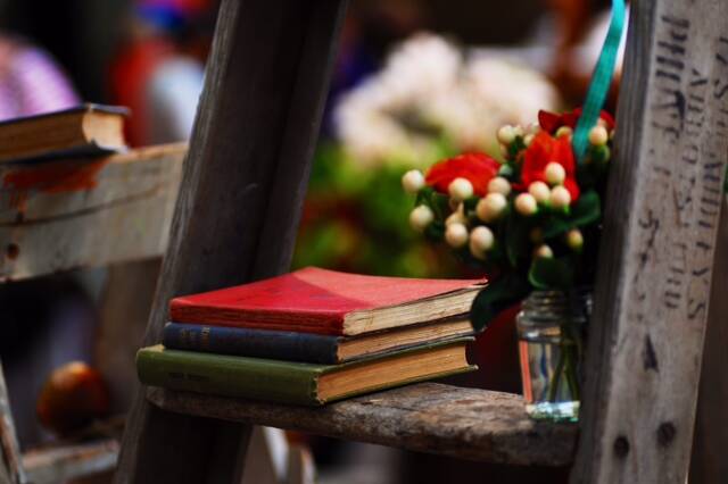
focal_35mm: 120
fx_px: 2425
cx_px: 364
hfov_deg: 17.1
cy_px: 242
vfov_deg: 11.4
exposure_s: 1/50
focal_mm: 80
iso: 100
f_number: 2.8
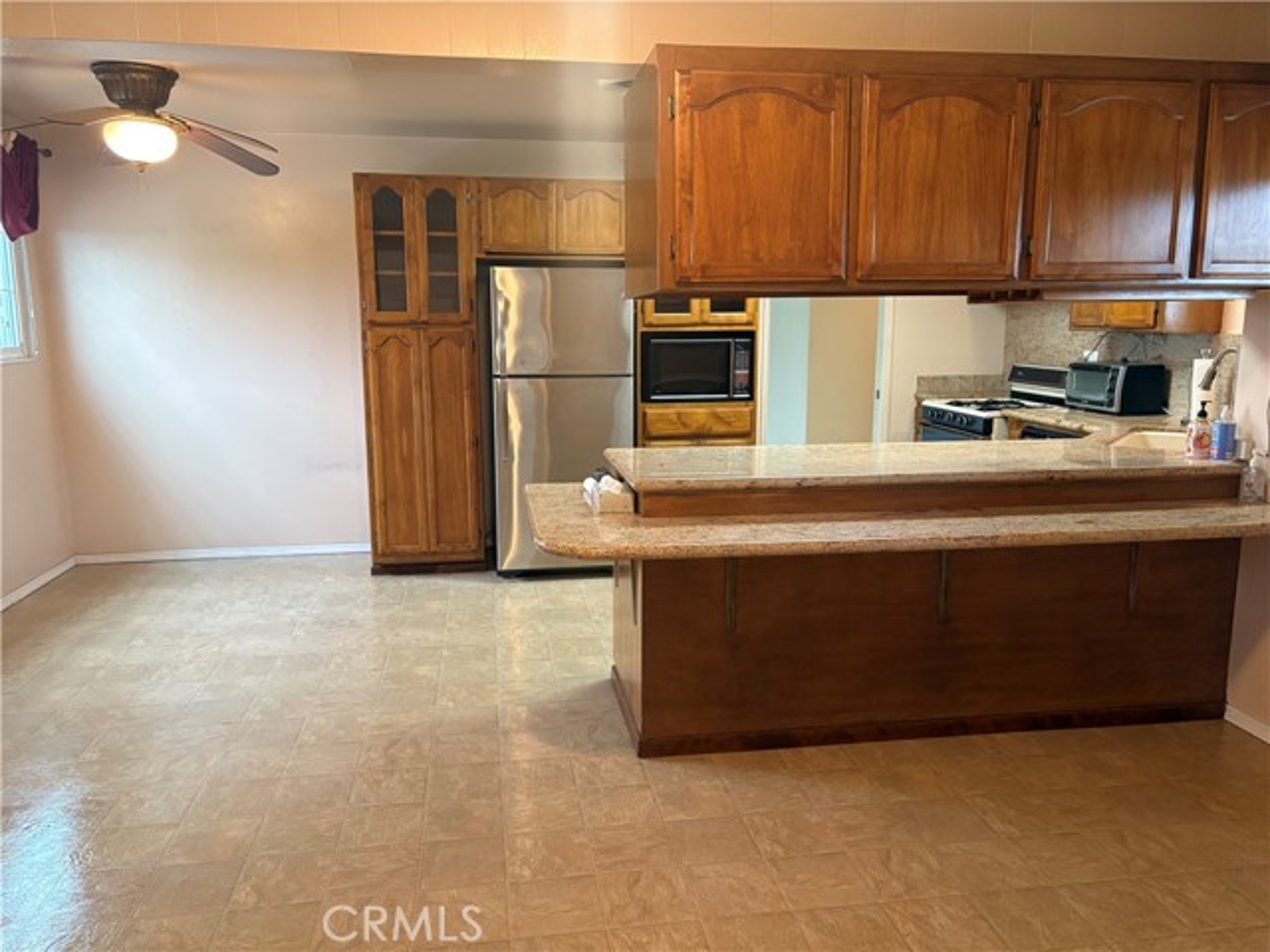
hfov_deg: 67.3
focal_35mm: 26
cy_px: 476
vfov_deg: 53.1
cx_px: 635
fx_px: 954
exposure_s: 1/60
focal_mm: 5.96
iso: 250
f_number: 1.6
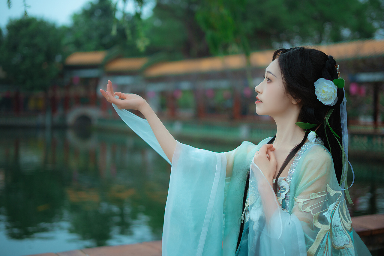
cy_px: 128
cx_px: 192
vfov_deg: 27.0
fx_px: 533
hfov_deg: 39.6
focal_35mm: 50
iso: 500
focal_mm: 50
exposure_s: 1/320
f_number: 1.8
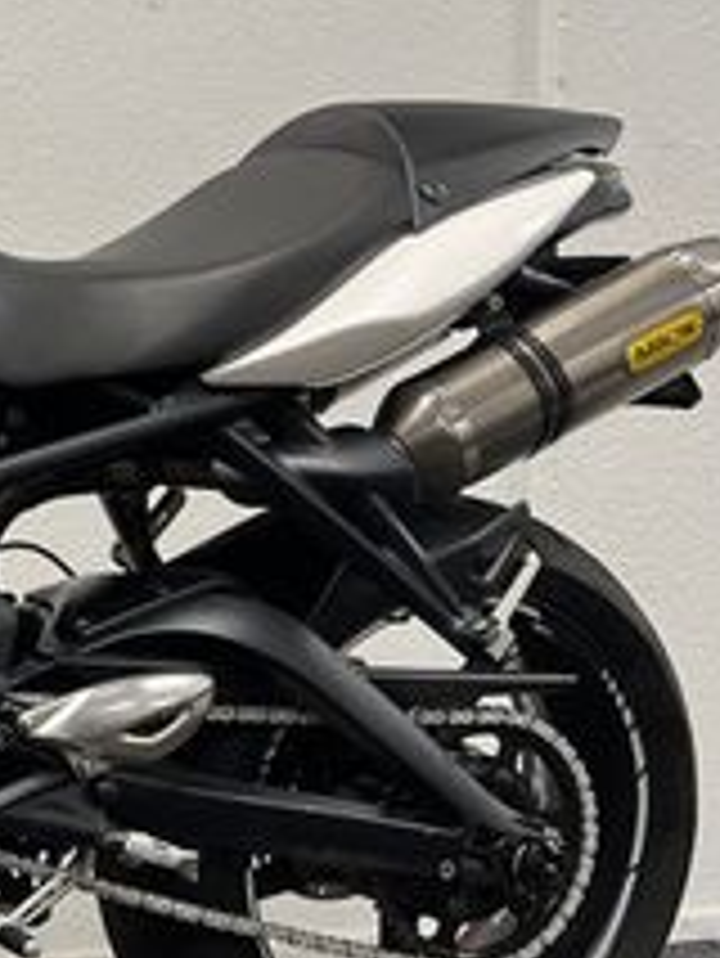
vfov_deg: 25.0
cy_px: 468
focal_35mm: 78
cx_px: -450
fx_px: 2161
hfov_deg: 16.7
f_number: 1.6
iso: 125
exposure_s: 1/100
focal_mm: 5.1
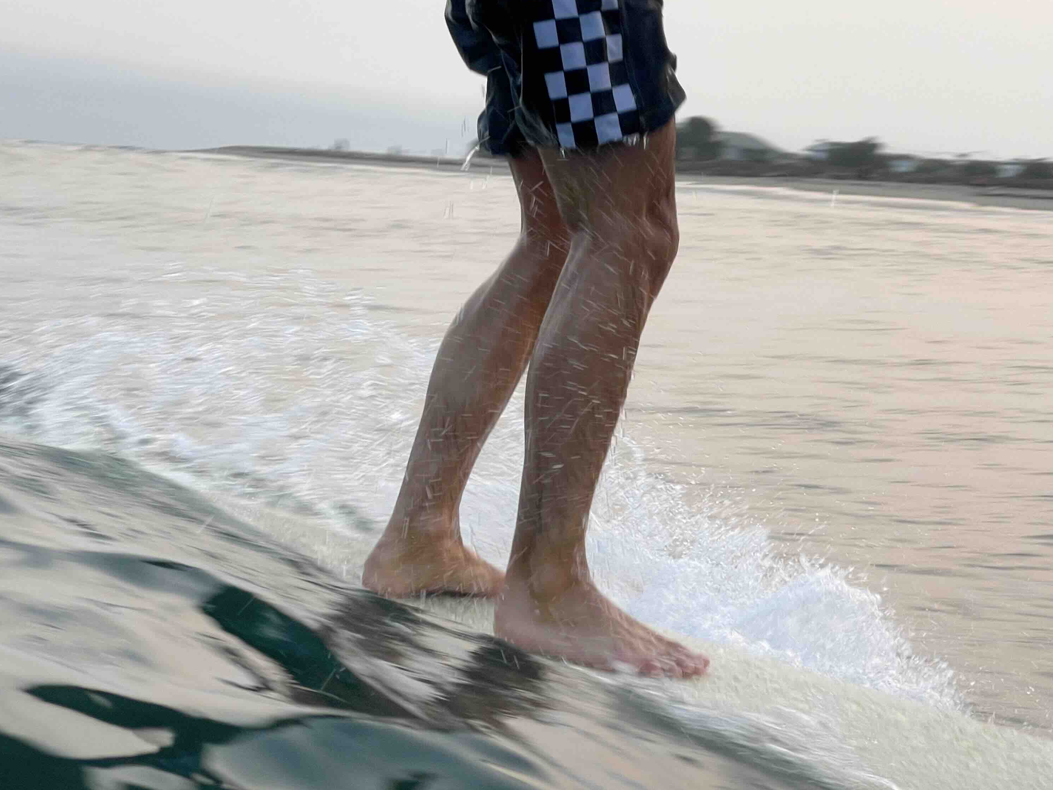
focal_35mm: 87
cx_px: 556
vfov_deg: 16.9
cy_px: 283
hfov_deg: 22.5
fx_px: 2647
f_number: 2.2
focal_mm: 7.5
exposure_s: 1/152
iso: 20
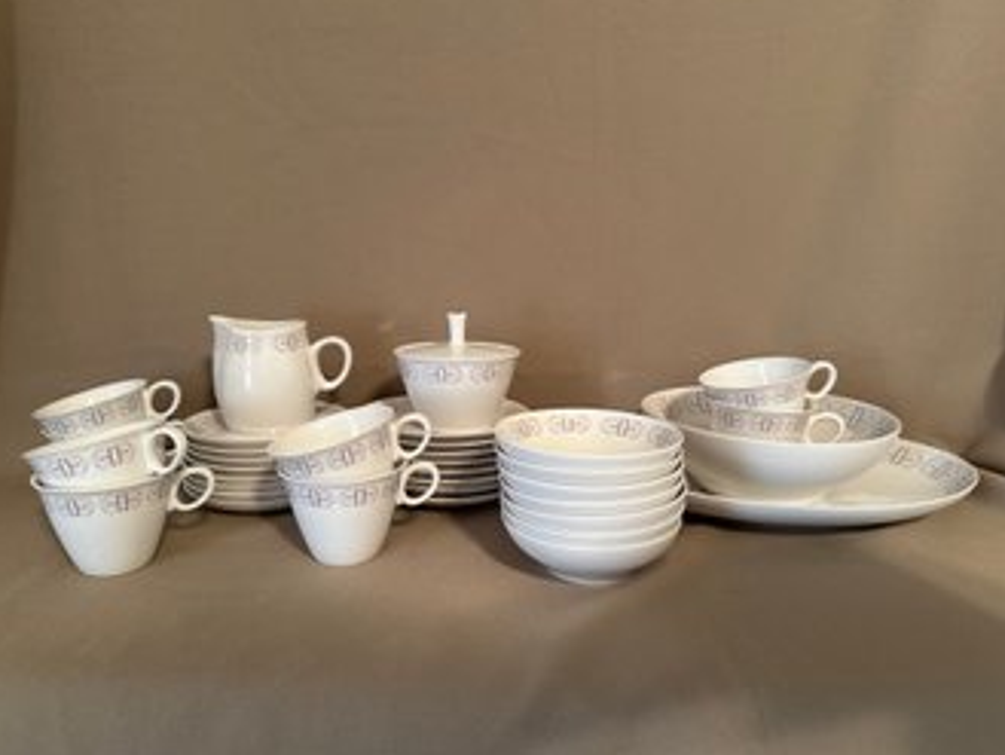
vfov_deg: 54.9
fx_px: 726
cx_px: 506
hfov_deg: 69.4
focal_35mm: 25
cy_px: 371
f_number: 1.78
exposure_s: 1/60
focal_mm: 6.86
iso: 250
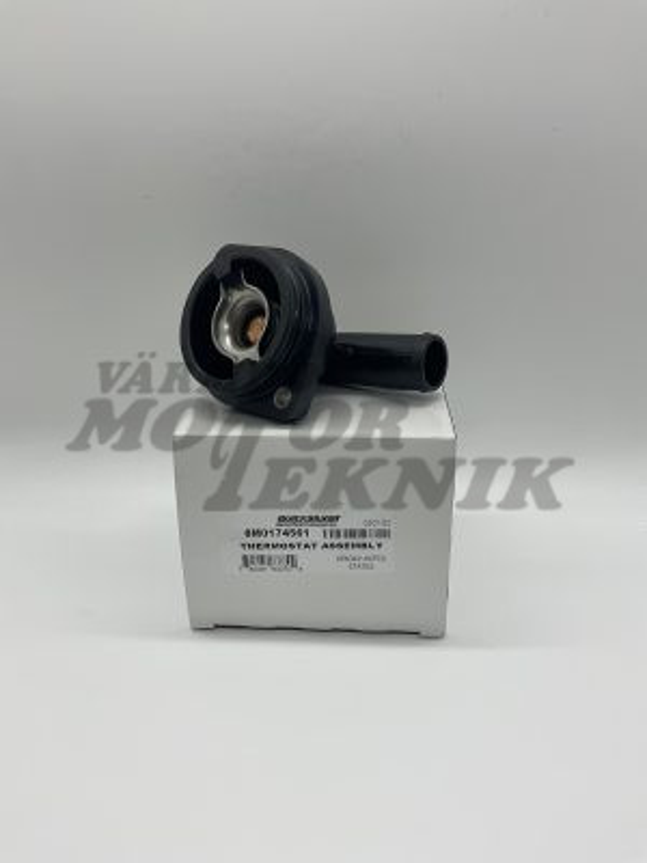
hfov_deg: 48.2
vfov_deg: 61.7
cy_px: 432
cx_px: 324
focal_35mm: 29
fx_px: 723
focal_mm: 3
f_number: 1.8
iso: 16
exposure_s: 1/855
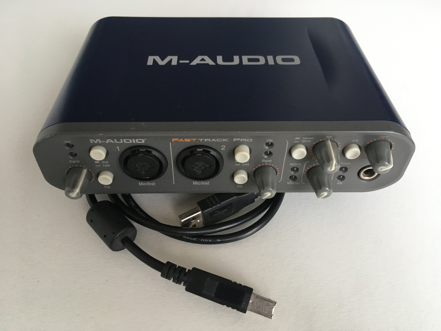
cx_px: 220
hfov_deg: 61.7
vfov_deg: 48.2
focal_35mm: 29
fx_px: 369
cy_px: 166
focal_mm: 4.15
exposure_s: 1/33
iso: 100
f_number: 2.2
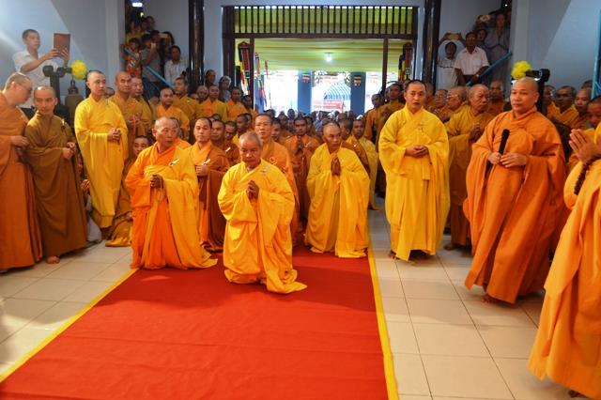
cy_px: 200
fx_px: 450
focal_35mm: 27
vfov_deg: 47.9
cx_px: 300
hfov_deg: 67.4
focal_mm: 18
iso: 400
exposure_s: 1/60
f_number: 4
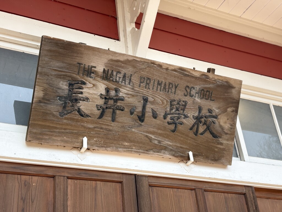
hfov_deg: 36.8
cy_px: 106
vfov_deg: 28.0
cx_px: 141
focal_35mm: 52
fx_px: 424
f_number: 1.6
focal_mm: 5.96
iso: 50
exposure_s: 1/973
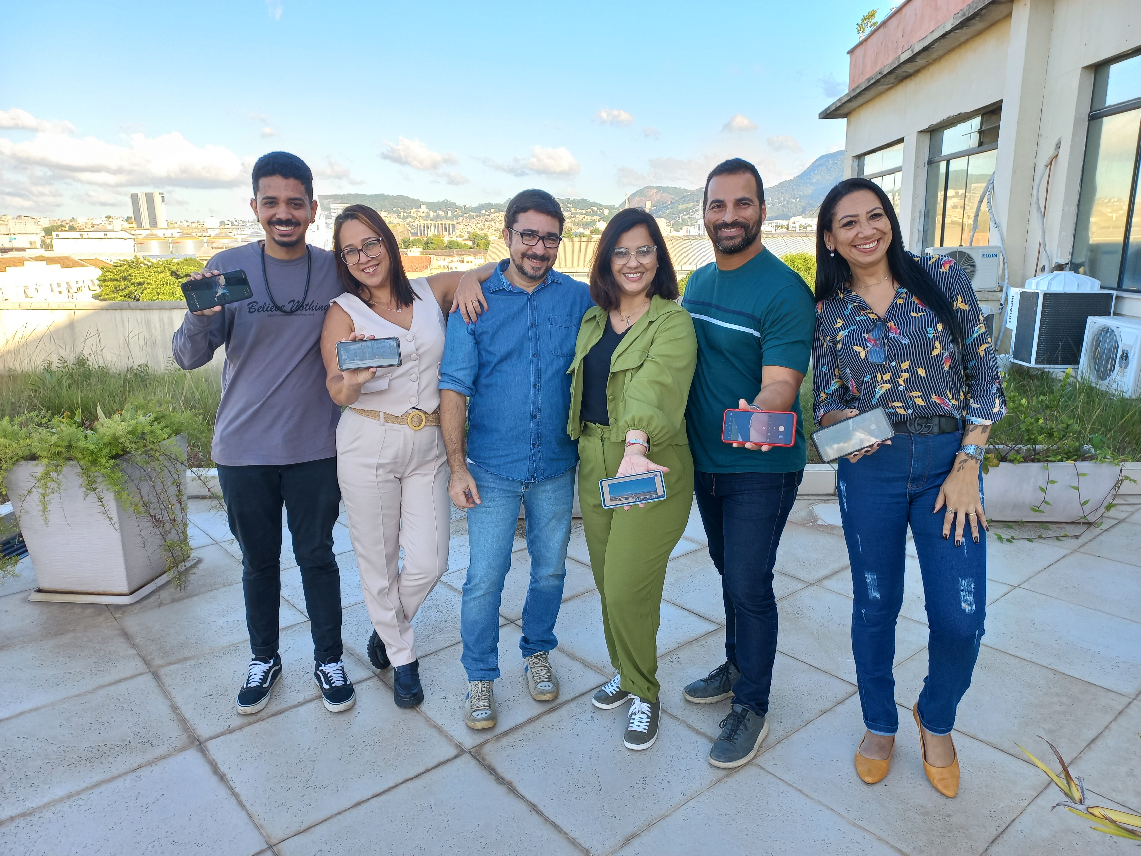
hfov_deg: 69.4
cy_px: 428
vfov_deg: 54.9
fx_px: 824
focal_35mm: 25
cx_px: 570
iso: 32
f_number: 1.8
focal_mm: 4.6
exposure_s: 1/120
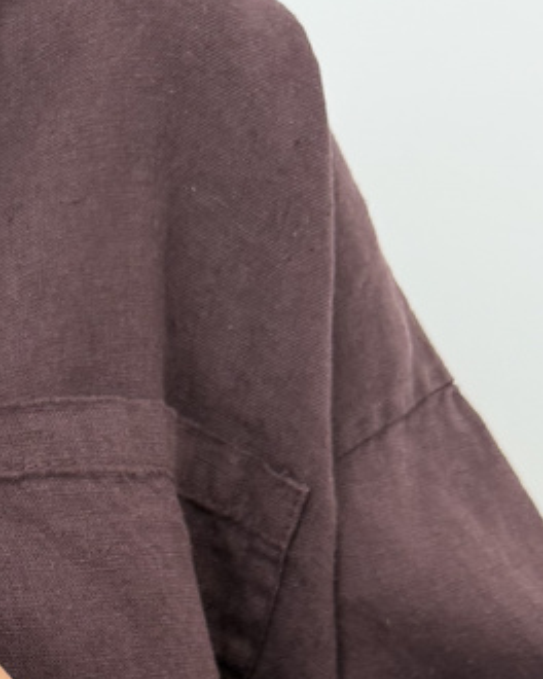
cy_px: 883
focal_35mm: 71
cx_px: 47
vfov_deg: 23.6
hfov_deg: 21.1
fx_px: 1426
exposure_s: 1/86
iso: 200
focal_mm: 6.76
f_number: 1.78
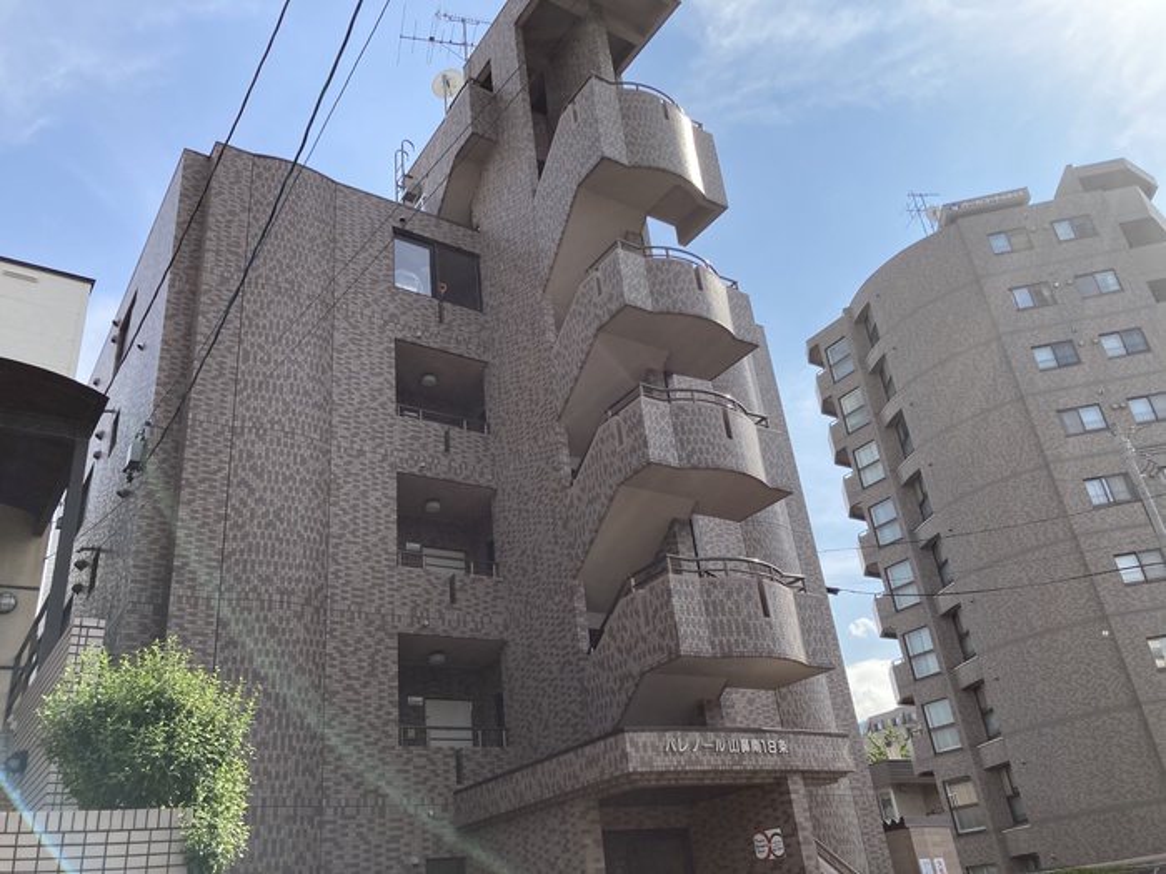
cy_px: 437
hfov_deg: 63.4
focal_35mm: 28
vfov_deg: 49.7
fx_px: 943
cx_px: 583
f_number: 1.8
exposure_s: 1/1656
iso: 20
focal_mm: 3.99
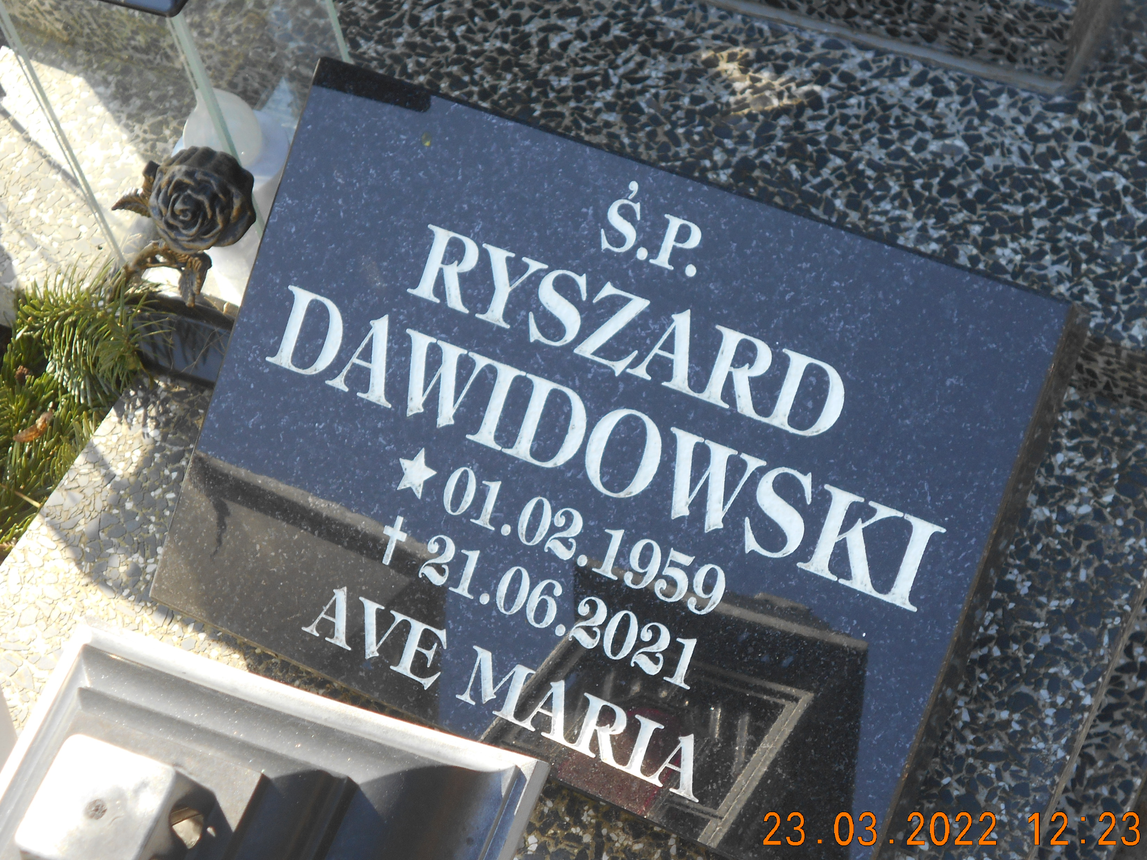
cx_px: 555
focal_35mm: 64
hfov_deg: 30.3
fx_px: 2121
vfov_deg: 22.9
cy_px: 452
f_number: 4.9
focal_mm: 10
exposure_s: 1/125
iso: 80
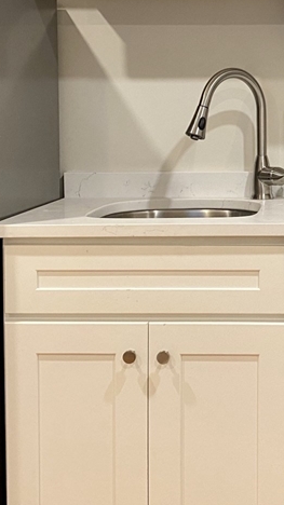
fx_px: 831
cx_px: 286
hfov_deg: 18.9
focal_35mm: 62
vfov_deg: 33.5
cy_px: 169
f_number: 1.8
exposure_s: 1/60
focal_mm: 4.25
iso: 125
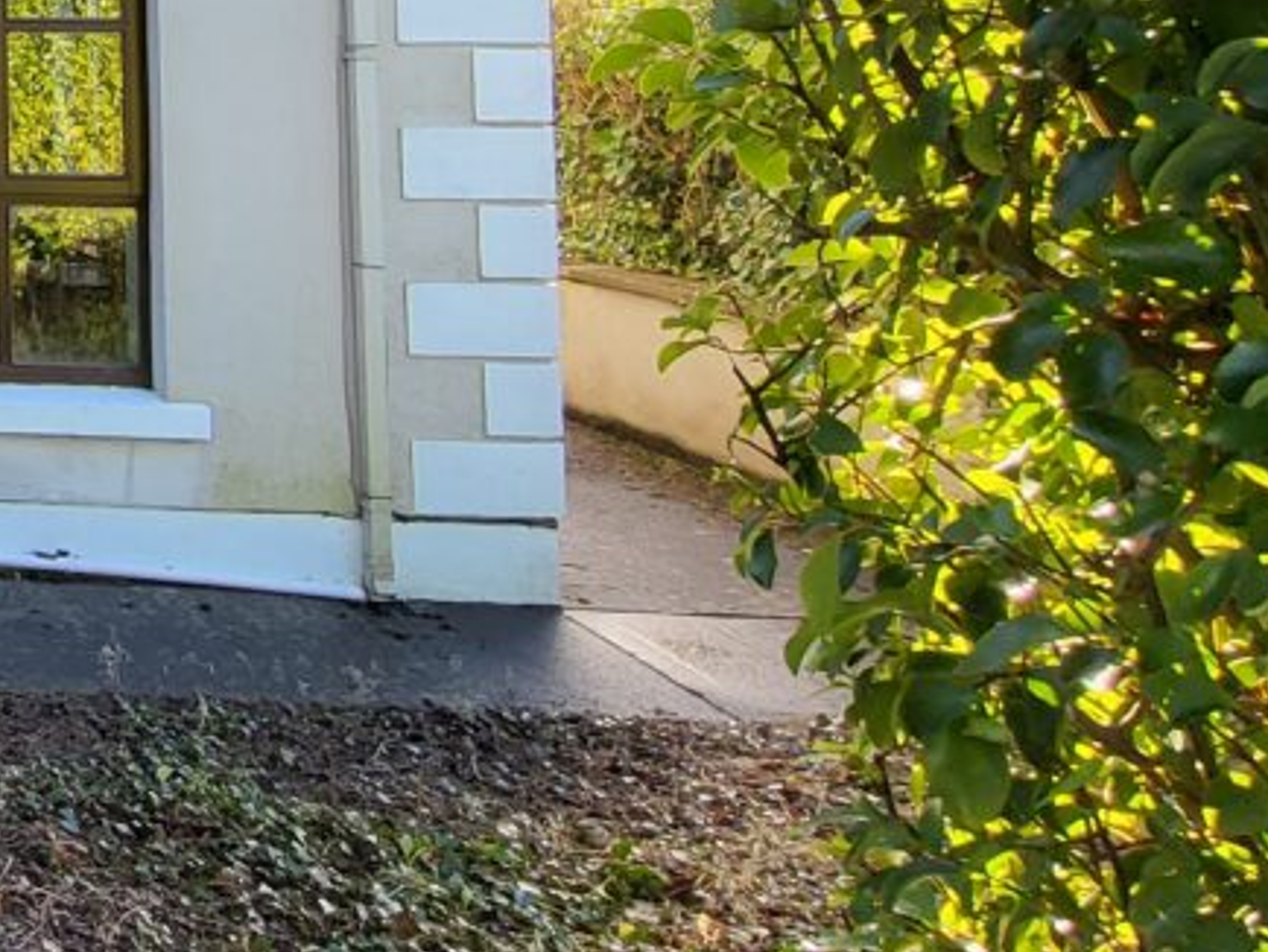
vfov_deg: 29.4
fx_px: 1686
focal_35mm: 46
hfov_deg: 28.1
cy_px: -12
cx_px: -614
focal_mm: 1.74
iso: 32
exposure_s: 1/100
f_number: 2.2
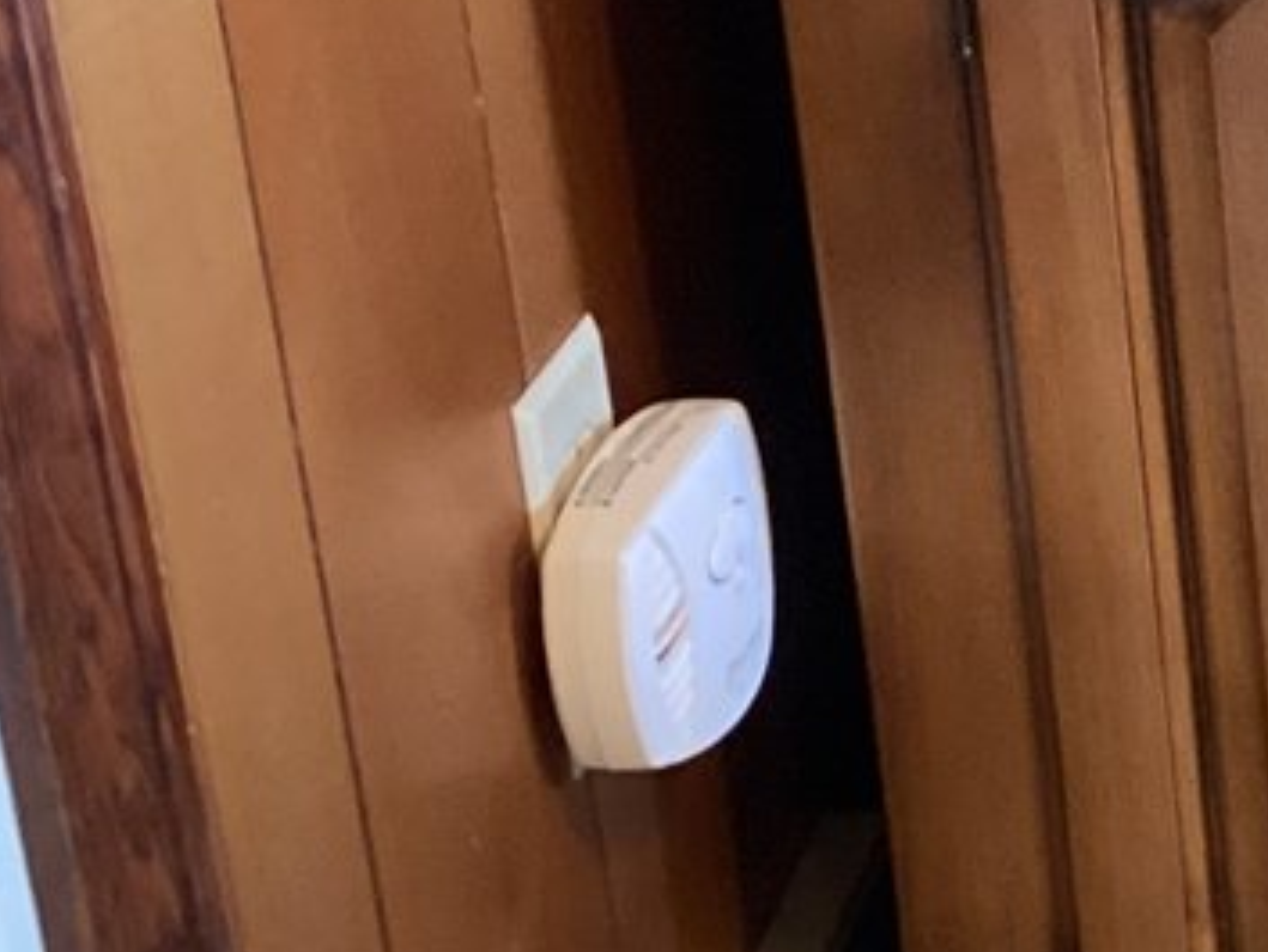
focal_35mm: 133
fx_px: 4874
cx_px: 1769
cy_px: 174
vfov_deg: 11.1
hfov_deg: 14.1
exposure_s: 1/30
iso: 400
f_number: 2.4
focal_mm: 3.3
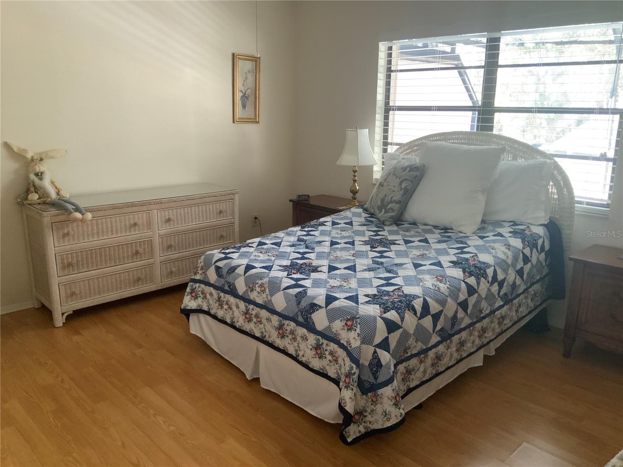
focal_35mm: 29
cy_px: 234
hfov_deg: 61.7
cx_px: 312
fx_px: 522
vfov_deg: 48.2
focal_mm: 3
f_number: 1.8
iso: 200
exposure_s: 1/40
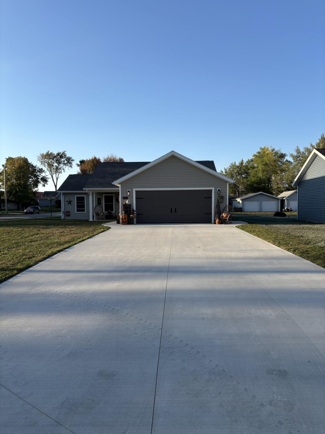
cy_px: 217
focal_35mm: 26
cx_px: 162
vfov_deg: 67.3
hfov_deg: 53.1
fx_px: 325
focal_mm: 5.96
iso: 50
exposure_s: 1/1695
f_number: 1.6
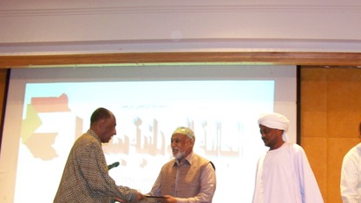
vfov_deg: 21.0
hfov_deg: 36.7
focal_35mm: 56
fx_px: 536
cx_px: 252
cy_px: 184
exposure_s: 1/8
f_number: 2.8
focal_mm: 5.85
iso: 200
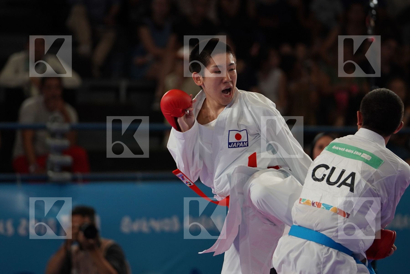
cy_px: 137
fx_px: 3052
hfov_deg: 7.7
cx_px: 205
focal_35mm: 268
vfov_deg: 5.1
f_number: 2.8
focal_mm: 179
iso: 800
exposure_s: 1/1000
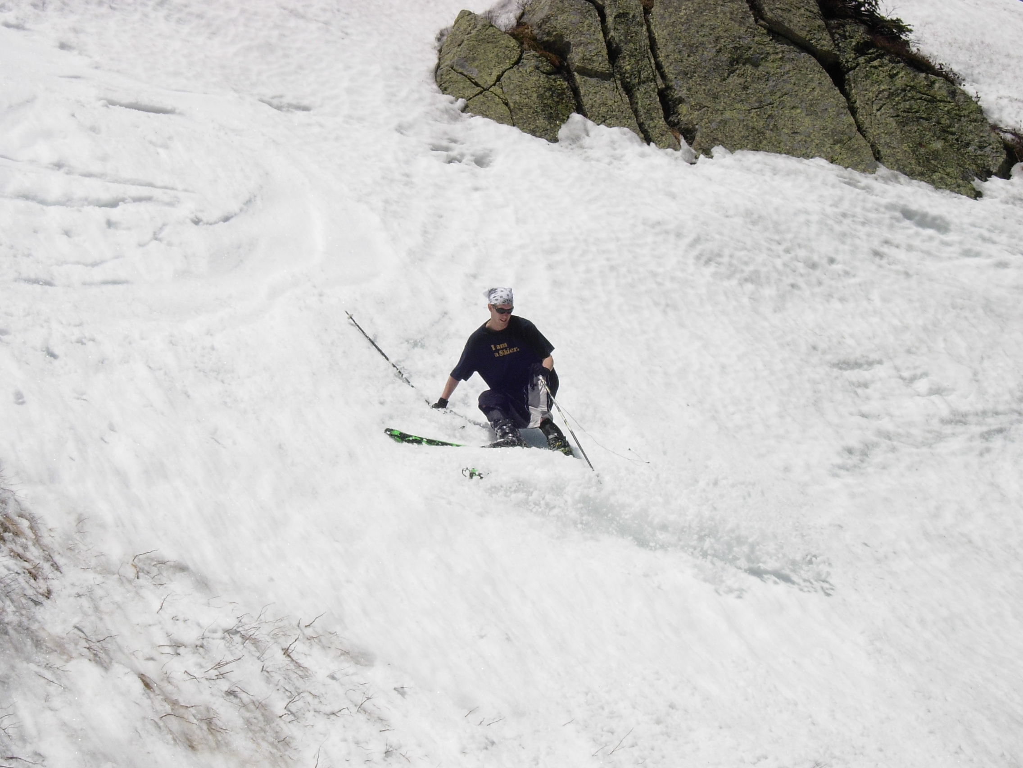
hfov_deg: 17.4
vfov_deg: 13.1
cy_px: 384
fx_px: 3339
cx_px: 512
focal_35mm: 113
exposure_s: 1/703
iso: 79
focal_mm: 23.4
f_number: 8.2
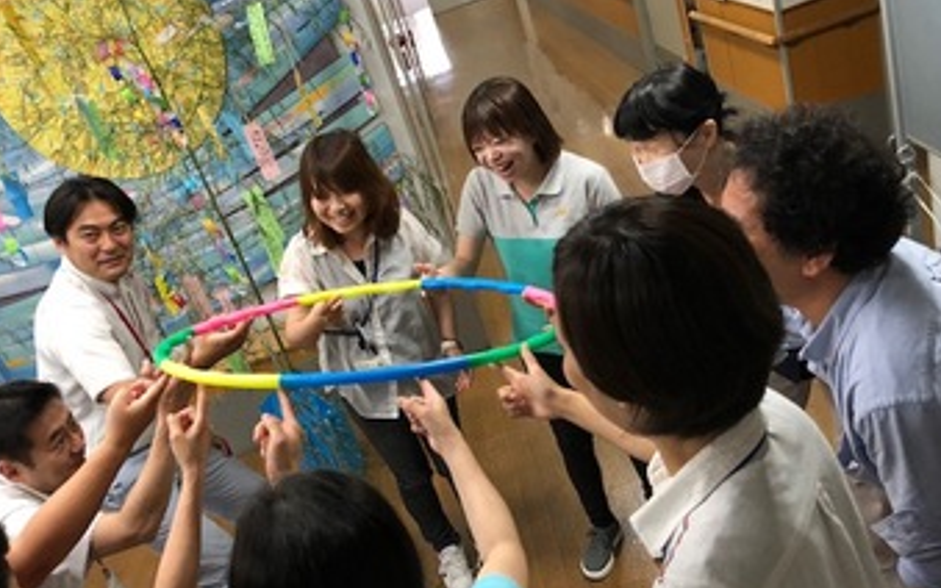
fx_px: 898
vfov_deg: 36.1
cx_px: 439
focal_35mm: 35
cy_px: 366
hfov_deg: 55.3
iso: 64
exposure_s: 1/17
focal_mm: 3.99
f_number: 1.8
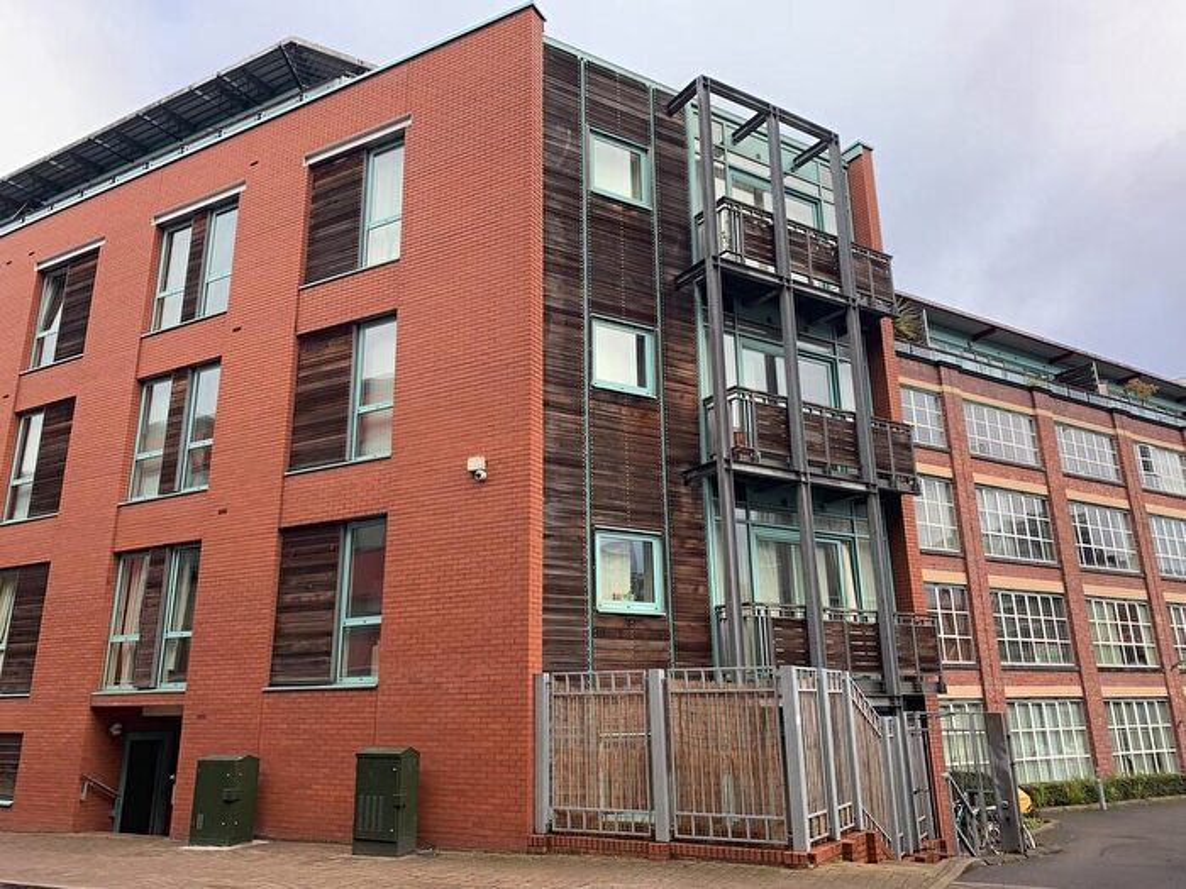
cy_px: 444
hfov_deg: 67.3
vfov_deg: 53.1
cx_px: 593
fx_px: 891
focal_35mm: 26
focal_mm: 4.25
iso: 25
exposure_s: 1/230
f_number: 1.8
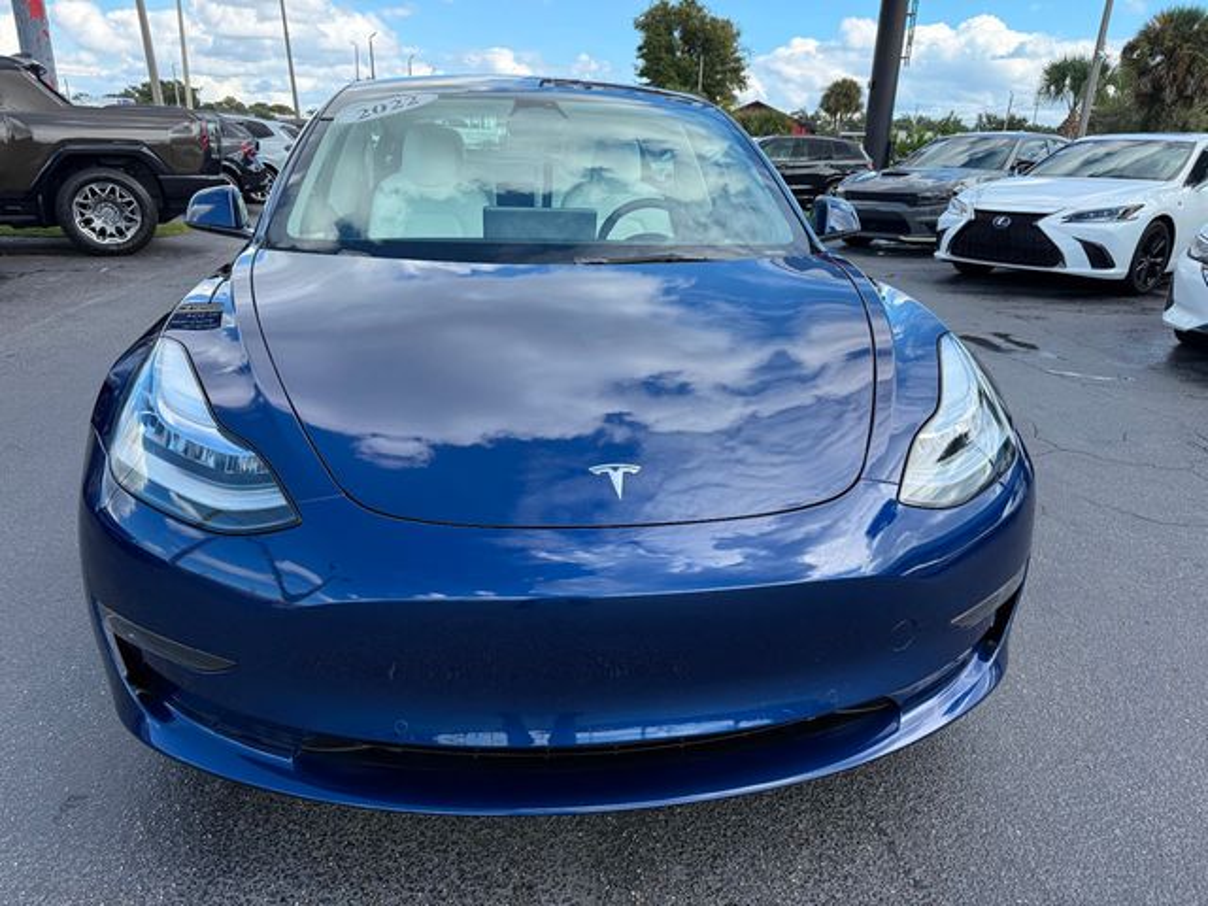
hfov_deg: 71.6
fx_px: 838
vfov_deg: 56.8
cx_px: 604
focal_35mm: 24
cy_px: 453
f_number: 1.78
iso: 100
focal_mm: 6.76
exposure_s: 1/1901
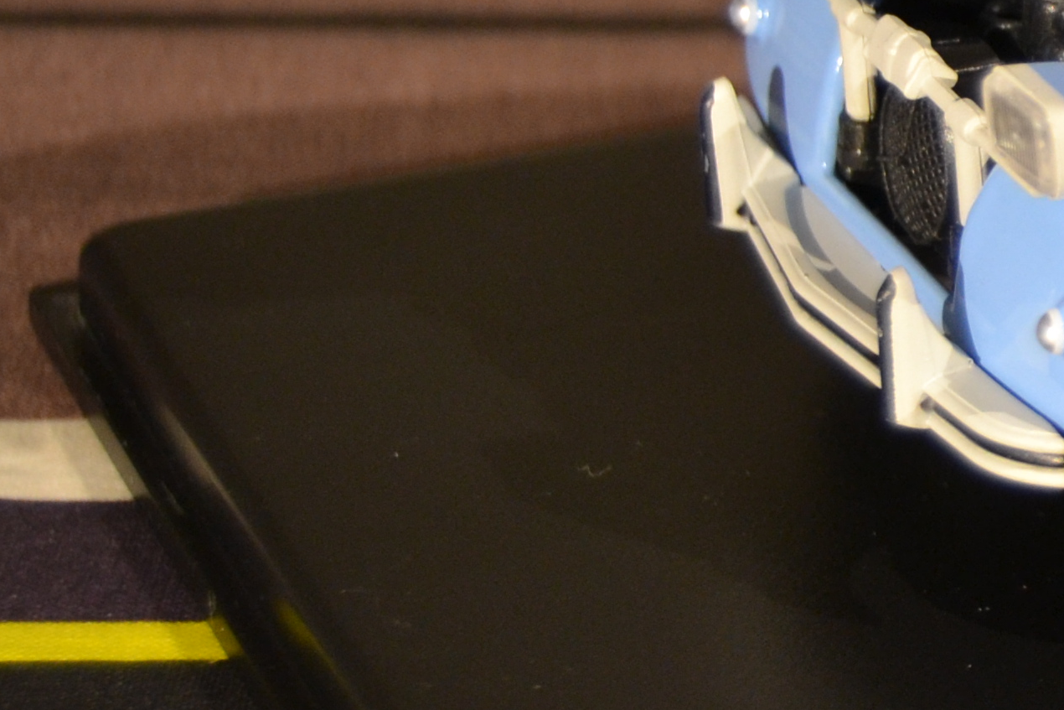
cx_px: 1838
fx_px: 5468
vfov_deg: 7.4
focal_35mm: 185
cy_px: 3
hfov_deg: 10.5
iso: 640
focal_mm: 34
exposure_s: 1/60
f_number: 4.5
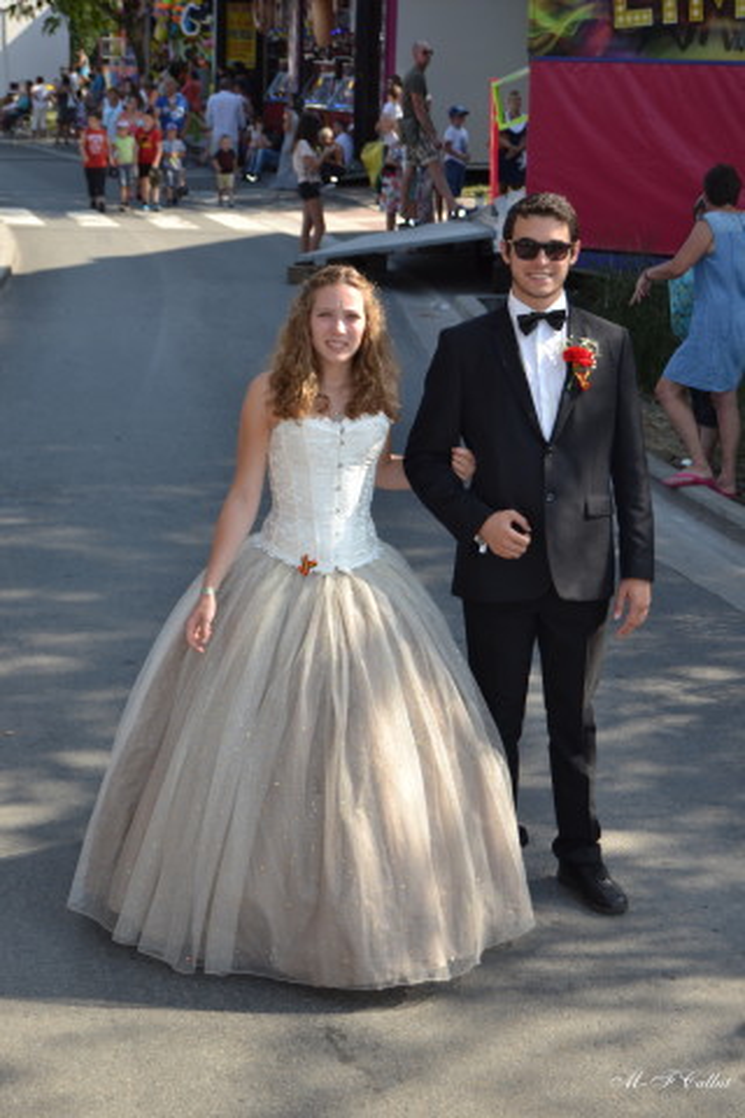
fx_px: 2142
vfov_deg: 29.2
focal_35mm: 69
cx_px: 372
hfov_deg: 19.7
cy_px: 559
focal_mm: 46
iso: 100
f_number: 5.6
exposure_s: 1/200
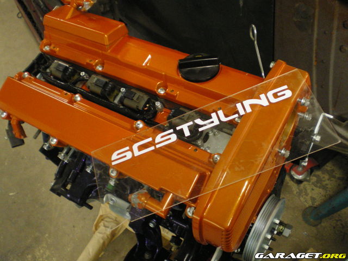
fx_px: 382
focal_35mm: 38
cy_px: 130
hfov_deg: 49.0
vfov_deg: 37.7
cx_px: 174
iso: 400
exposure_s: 1/30
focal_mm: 6.3
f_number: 3.1
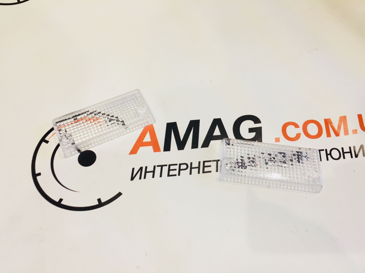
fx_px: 306
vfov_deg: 48.2
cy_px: 136
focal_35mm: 29
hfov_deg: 61.7
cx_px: 182
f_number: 2.2
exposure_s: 1/33
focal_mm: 4.15
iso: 100
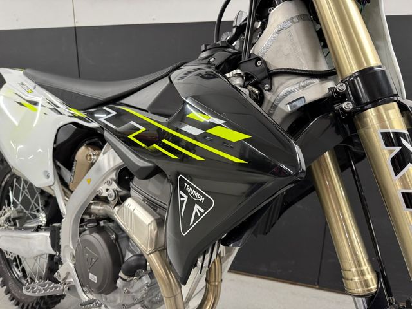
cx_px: 206
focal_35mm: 24
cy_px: 154
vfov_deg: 56.8
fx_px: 286
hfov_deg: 71.6
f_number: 1.78
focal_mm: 6.76
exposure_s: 1/50
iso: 250
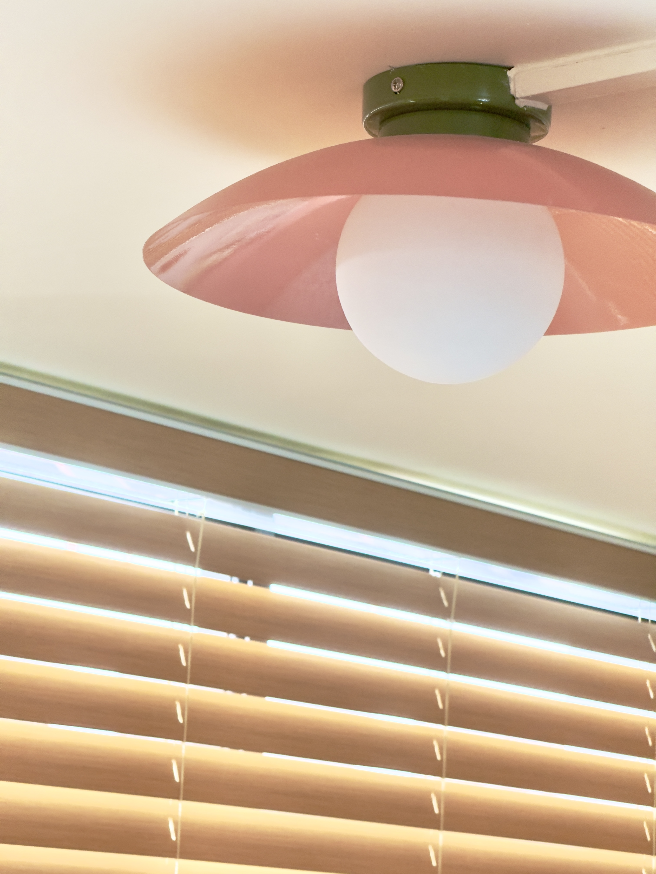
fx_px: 3032
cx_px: 328
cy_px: 437
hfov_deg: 12.3
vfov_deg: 16.4
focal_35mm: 120
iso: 160
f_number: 2.8
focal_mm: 15.66
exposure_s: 1/99
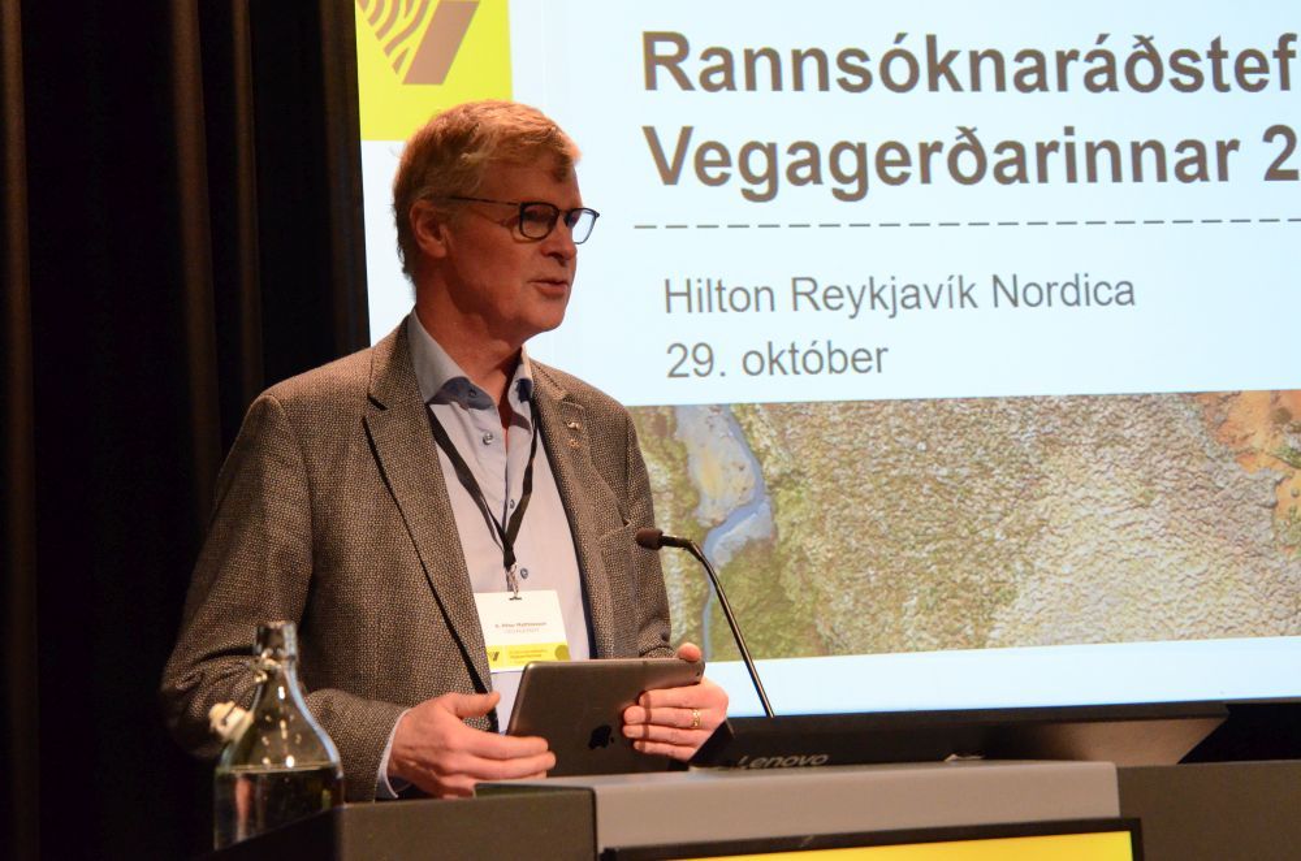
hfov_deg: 32.0
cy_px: 430
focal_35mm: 63
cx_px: 650
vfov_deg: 21.5
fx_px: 2272
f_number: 6.3
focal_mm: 42
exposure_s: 1/80
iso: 4000
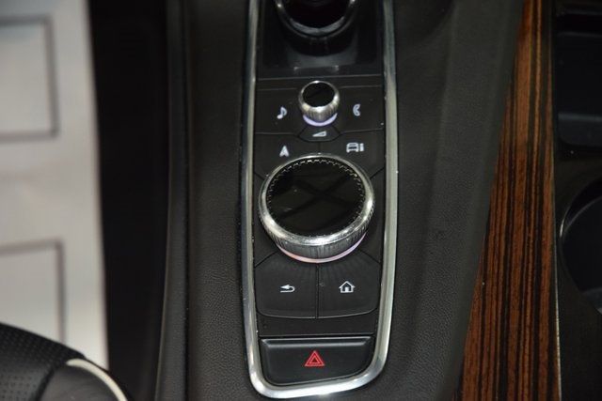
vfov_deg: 13.0
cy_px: 200
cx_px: 301
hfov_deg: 19.5
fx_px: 1756
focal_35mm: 105
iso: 2000
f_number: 4.5
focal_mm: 70
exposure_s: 1/40
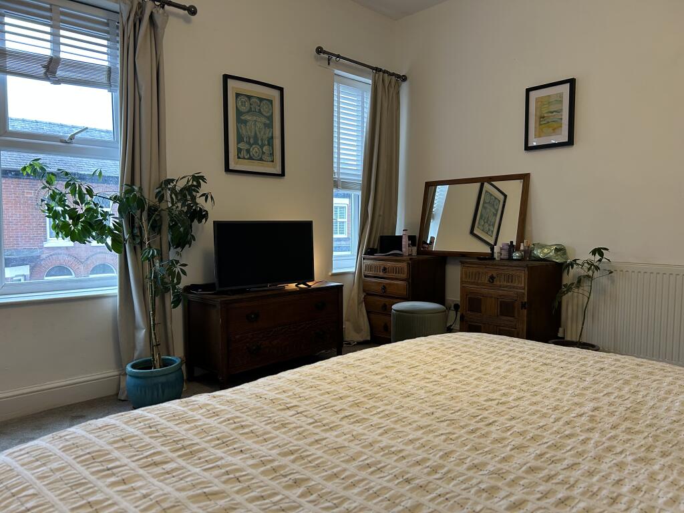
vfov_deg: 53.1
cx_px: 342
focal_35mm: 26
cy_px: 256
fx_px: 514
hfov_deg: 67.3
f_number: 1.5
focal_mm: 5.7
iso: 160
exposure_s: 1/50
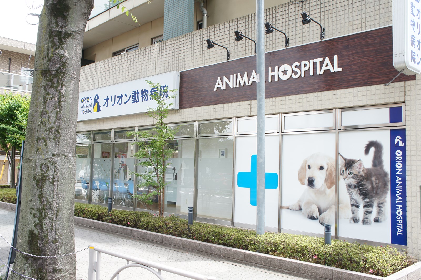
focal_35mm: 34
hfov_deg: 55.2
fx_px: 403
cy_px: 140
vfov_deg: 38.3
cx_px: 210
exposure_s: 1/60
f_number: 8
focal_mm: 23
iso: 200
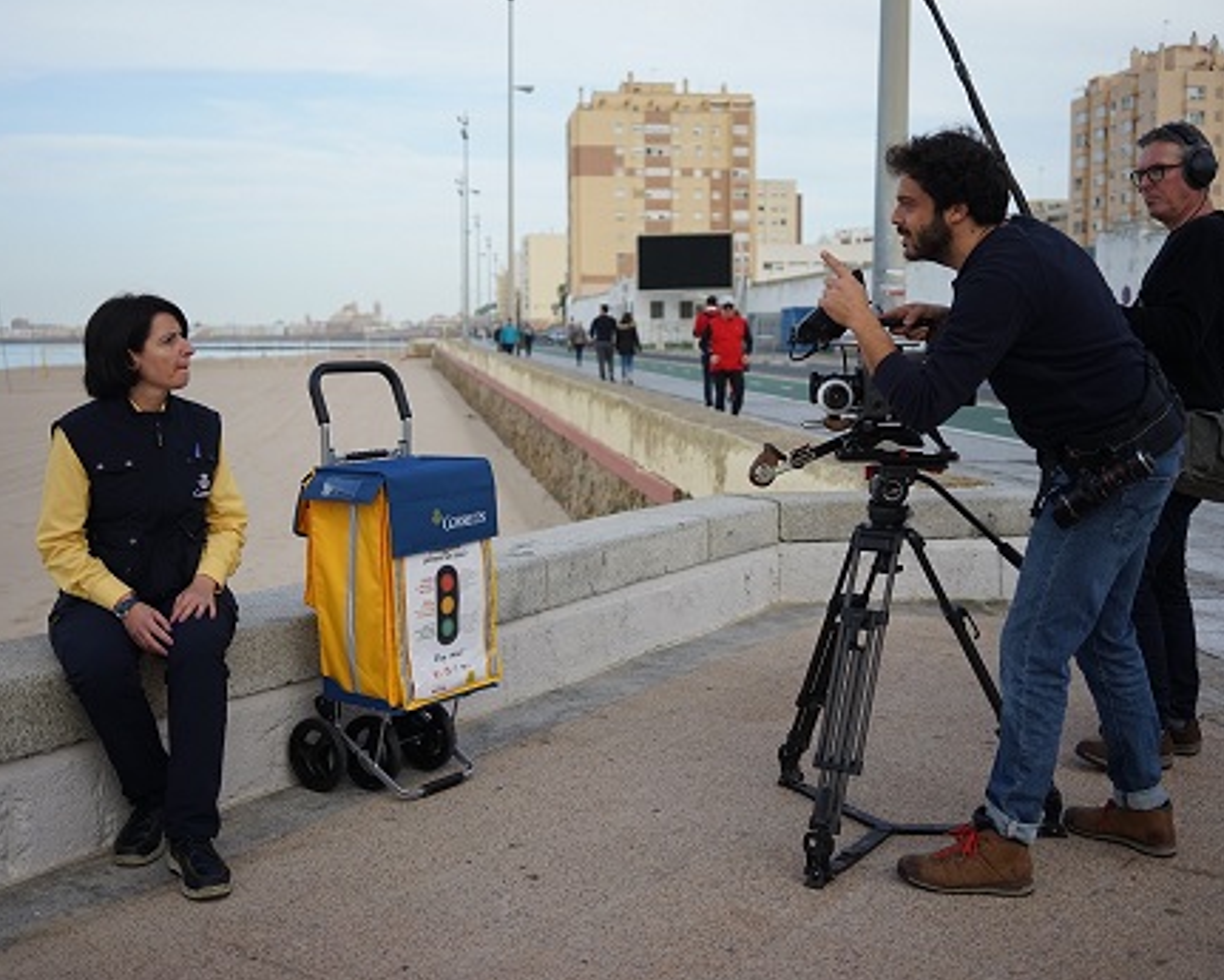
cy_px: 491
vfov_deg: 37.4
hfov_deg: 45.8
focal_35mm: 40
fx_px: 1449
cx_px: 618
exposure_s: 1/800
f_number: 3.2
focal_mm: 35
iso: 100
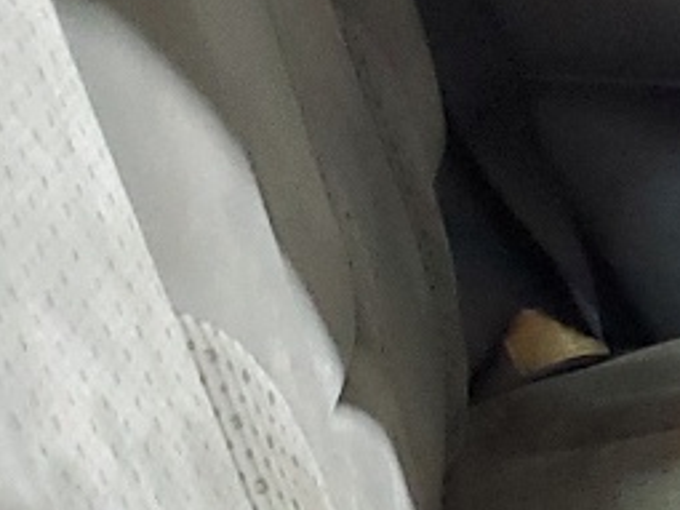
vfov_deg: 9.1
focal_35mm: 163
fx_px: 3200
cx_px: 1189
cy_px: 320
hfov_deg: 11.3
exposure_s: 1/30
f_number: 1.5
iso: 347
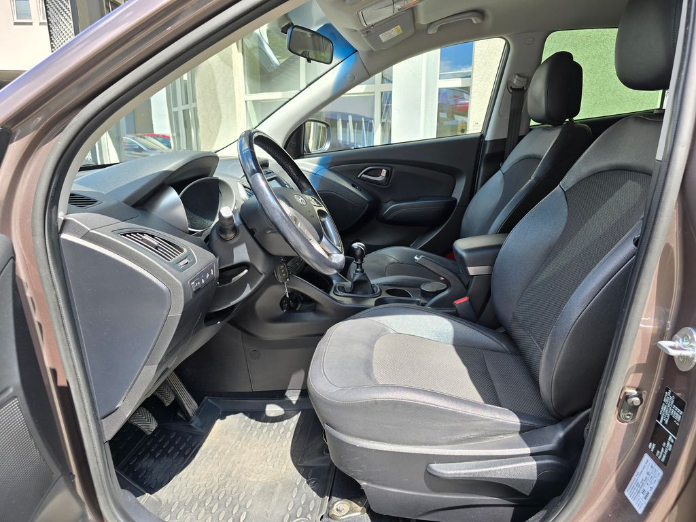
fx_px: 462
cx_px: 348
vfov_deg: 58.9
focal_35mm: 23
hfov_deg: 73.9
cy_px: 261
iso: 20
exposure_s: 1/180
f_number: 1.7
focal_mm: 6.3
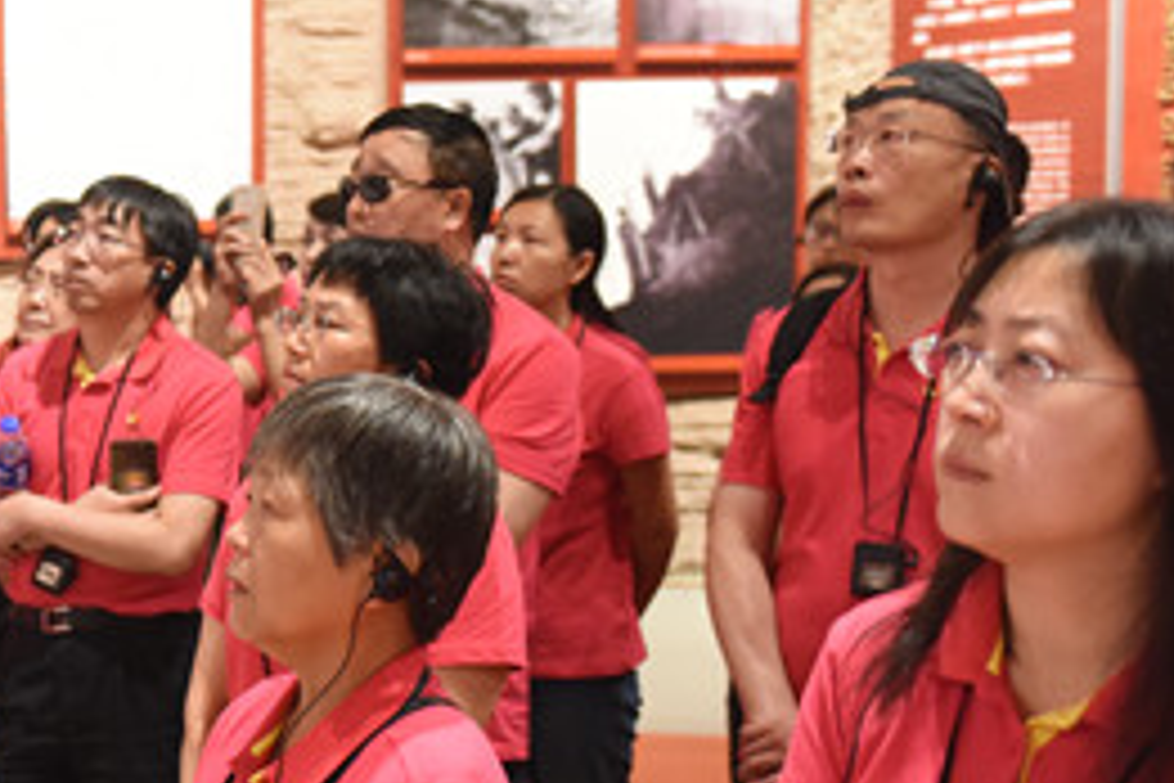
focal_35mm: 69
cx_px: 90
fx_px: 2250
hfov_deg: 28.0
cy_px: 394
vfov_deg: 19.7
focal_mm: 31
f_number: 2.8
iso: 3600
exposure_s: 1/30
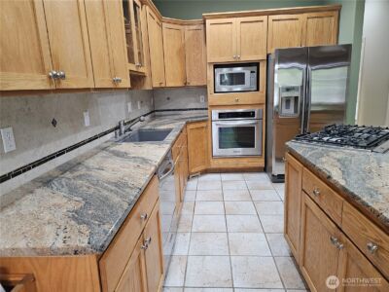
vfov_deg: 58.9
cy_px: 146
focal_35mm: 23
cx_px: 194
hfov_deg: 73.9
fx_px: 258
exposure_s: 1/120
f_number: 1.8
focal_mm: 5.4
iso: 400
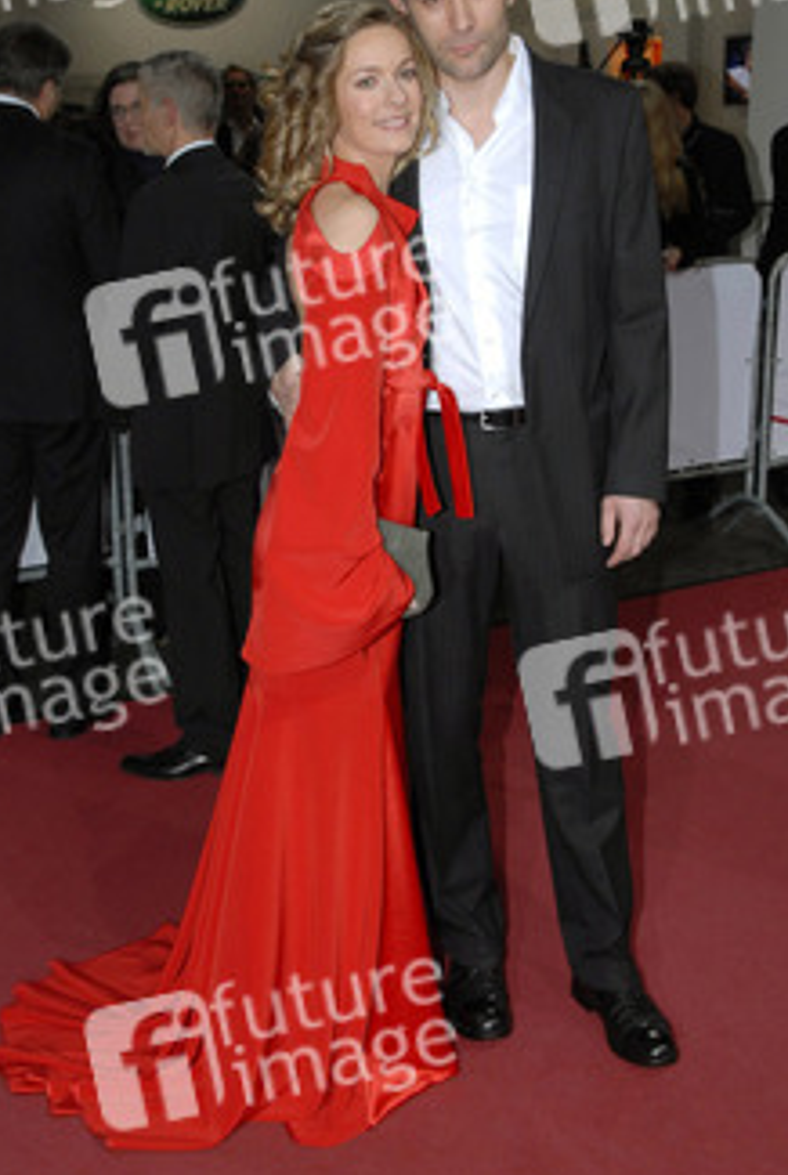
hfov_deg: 28.2
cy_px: 503
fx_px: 1569
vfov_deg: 40.9
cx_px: 380
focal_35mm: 48
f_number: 5.6
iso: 500
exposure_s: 1/100
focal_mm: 26
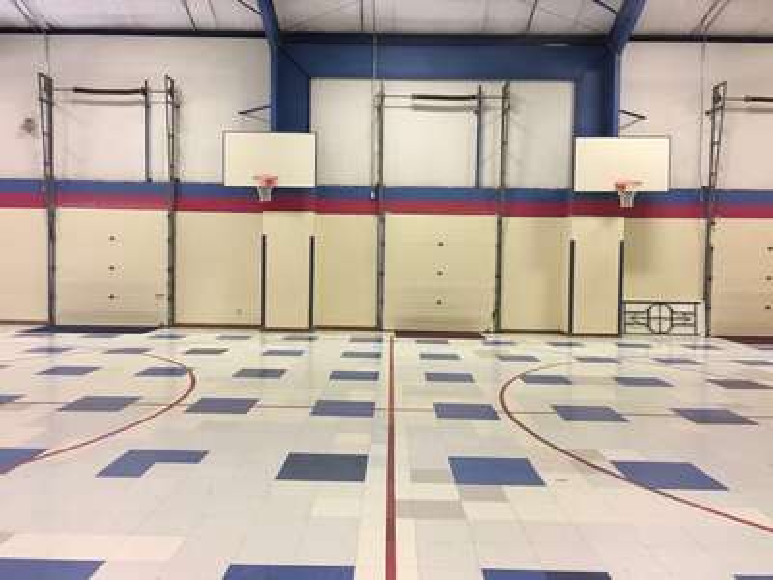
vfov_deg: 48.2
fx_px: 648
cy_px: 290
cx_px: 386
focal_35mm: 29
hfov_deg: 61.7
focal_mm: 4.15
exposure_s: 1/15
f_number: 2.2
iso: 40
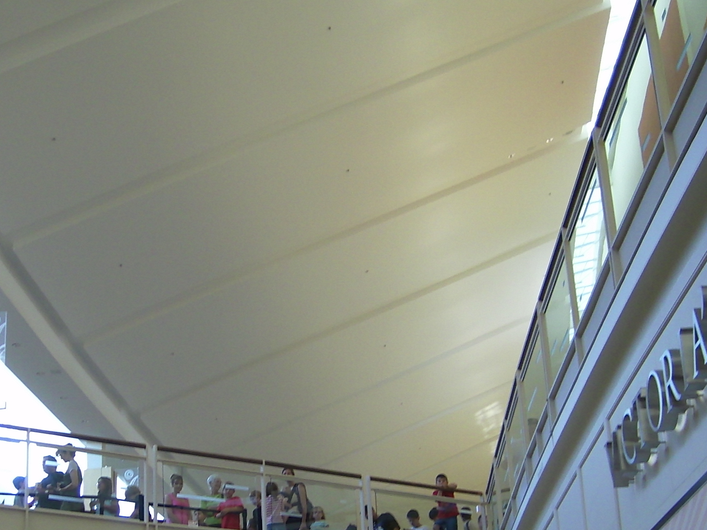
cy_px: 426
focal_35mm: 57
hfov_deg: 33.6
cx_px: 255
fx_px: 1164
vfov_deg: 25.2
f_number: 2.9
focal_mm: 5.99
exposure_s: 1/52
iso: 50
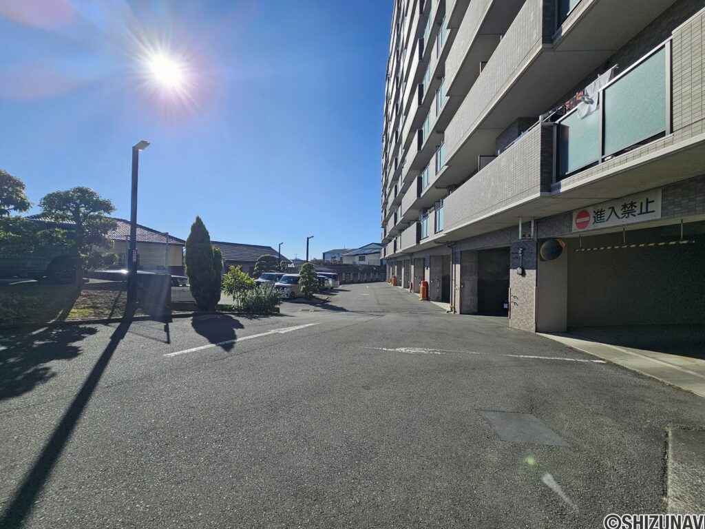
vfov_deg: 89.9
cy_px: 264
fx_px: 265
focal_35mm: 13
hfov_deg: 106.2
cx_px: 352
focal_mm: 2.2
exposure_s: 1/3667
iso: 50
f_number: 2.2
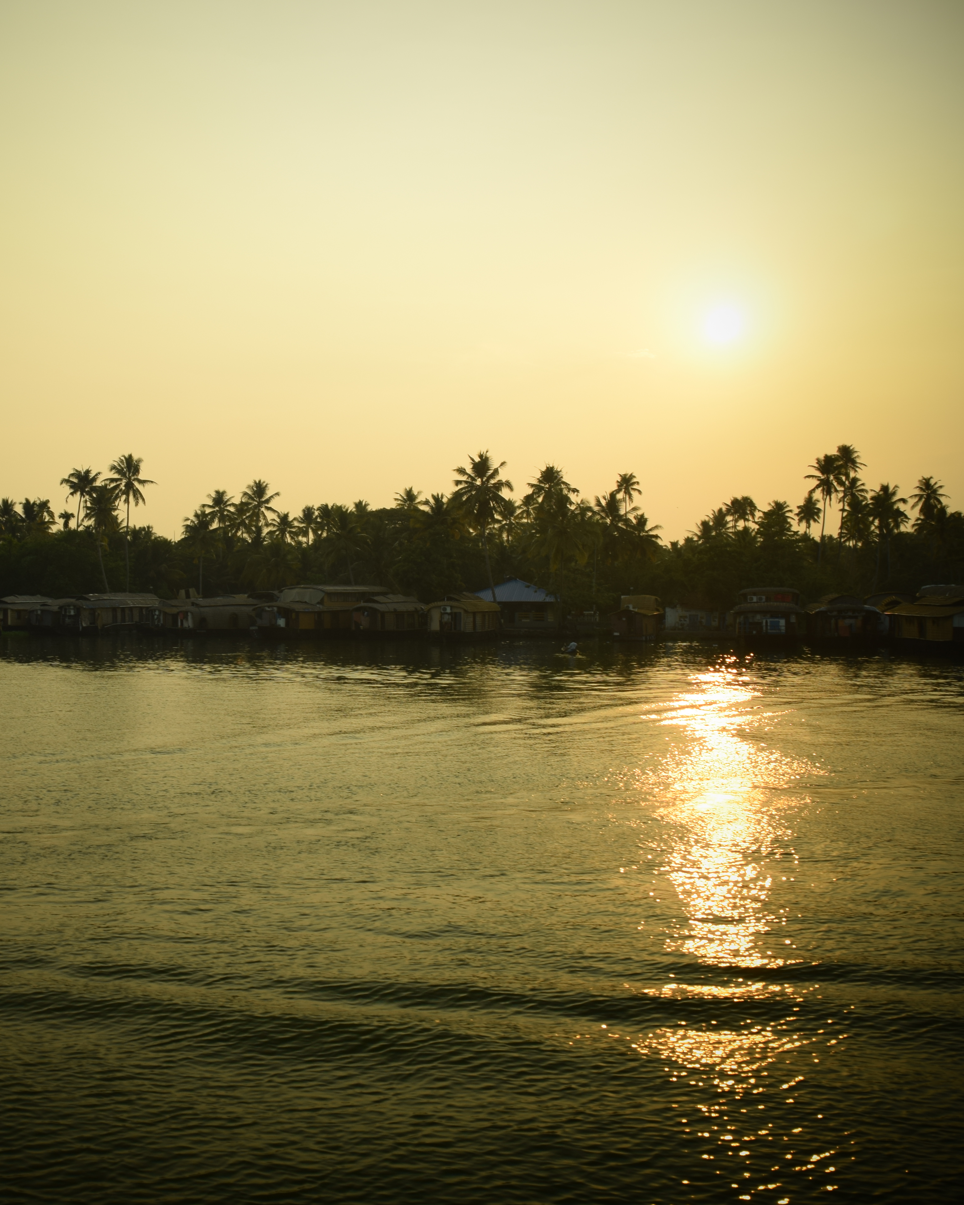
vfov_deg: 46.8
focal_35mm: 39
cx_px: 308
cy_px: 598
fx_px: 1391
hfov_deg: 37.7
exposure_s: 1/200
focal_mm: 18
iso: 100
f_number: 9
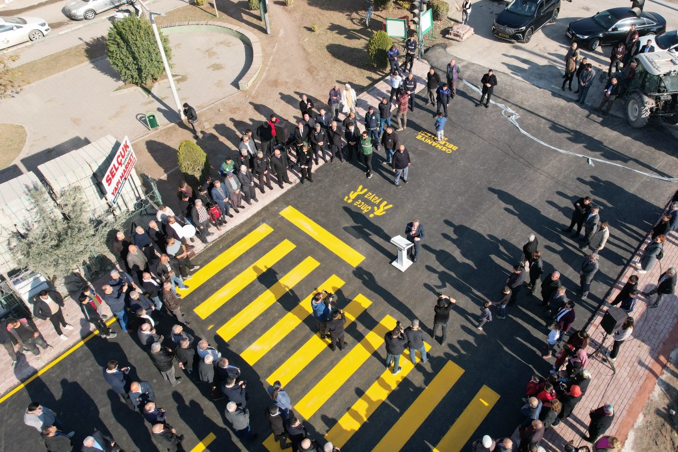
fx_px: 508
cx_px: 389
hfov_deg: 67.0
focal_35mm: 27
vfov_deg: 47.7
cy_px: 186
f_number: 2.8
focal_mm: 8.38
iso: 120
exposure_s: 1/1250
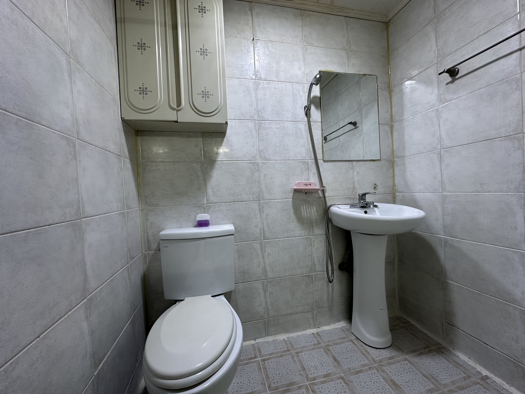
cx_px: 262
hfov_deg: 102.1
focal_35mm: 14
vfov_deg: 85.7
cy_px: 197
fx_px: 212
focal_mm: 2.22
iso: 200
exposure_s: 1/60
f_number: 2.2
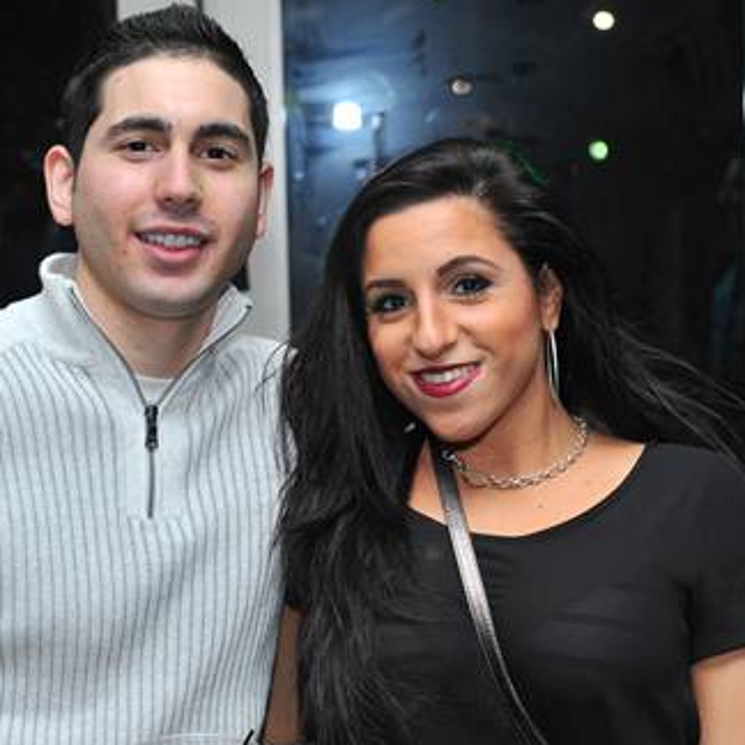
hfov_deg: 17.2
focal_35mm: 101
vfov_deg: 17.2
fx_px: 2459
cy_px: 340
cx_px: 391
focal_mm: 70
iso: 1000
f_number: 6.3
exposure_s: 1/100
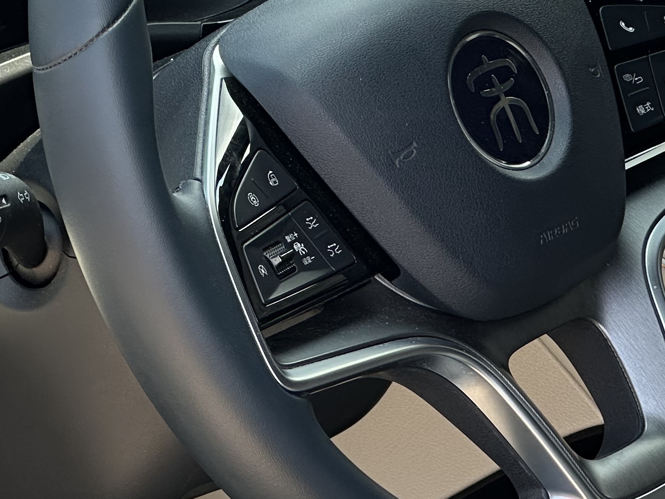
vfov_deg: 6.7
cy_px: 72
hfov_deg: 9.0
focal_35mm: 220
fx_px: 4226
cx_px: 354
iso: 40
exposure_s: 1/99
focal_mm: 9
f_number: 2.8
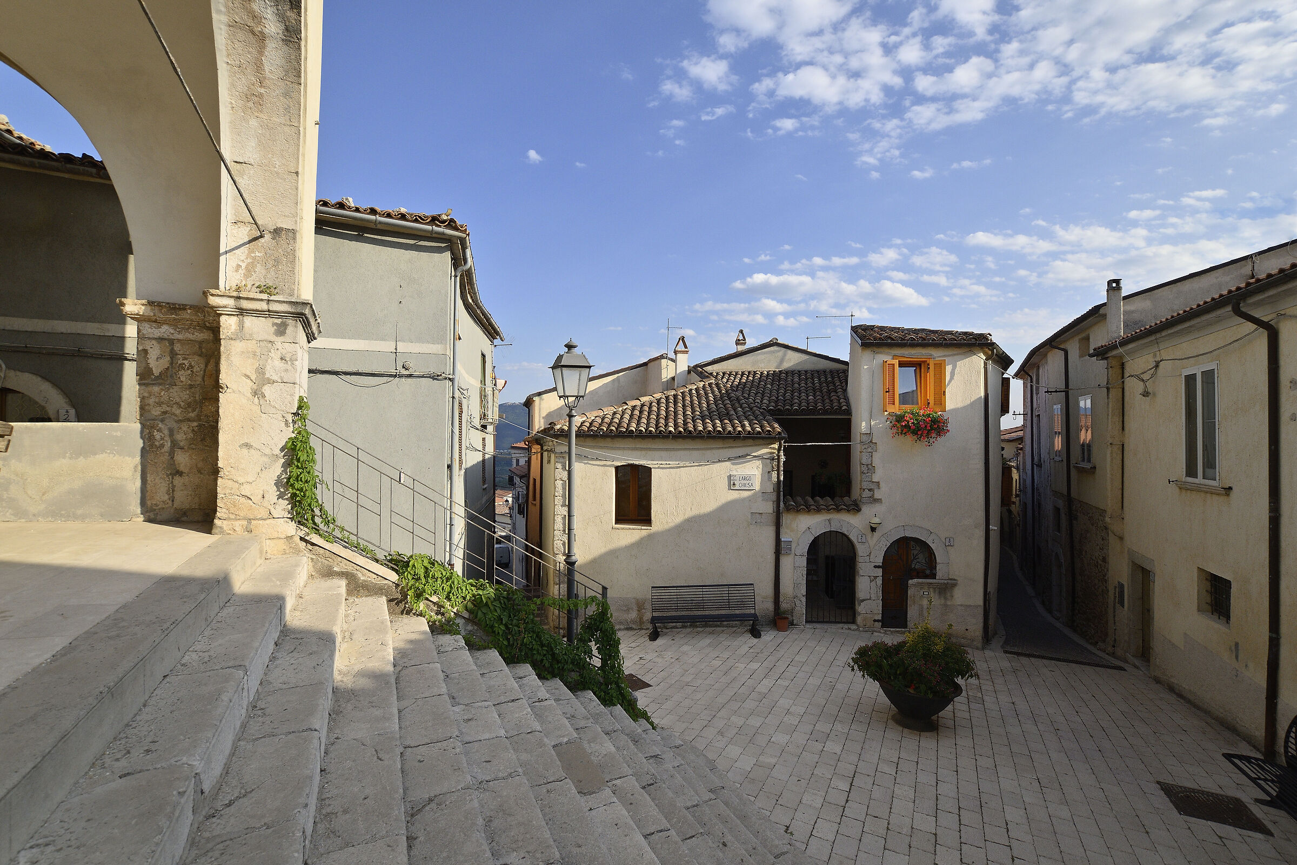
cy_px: 432
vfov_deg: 77.3
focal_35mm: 15
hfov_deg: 100.4
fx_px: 540
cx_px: 648
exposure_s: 1/400
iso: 200
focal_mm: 10
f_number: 9
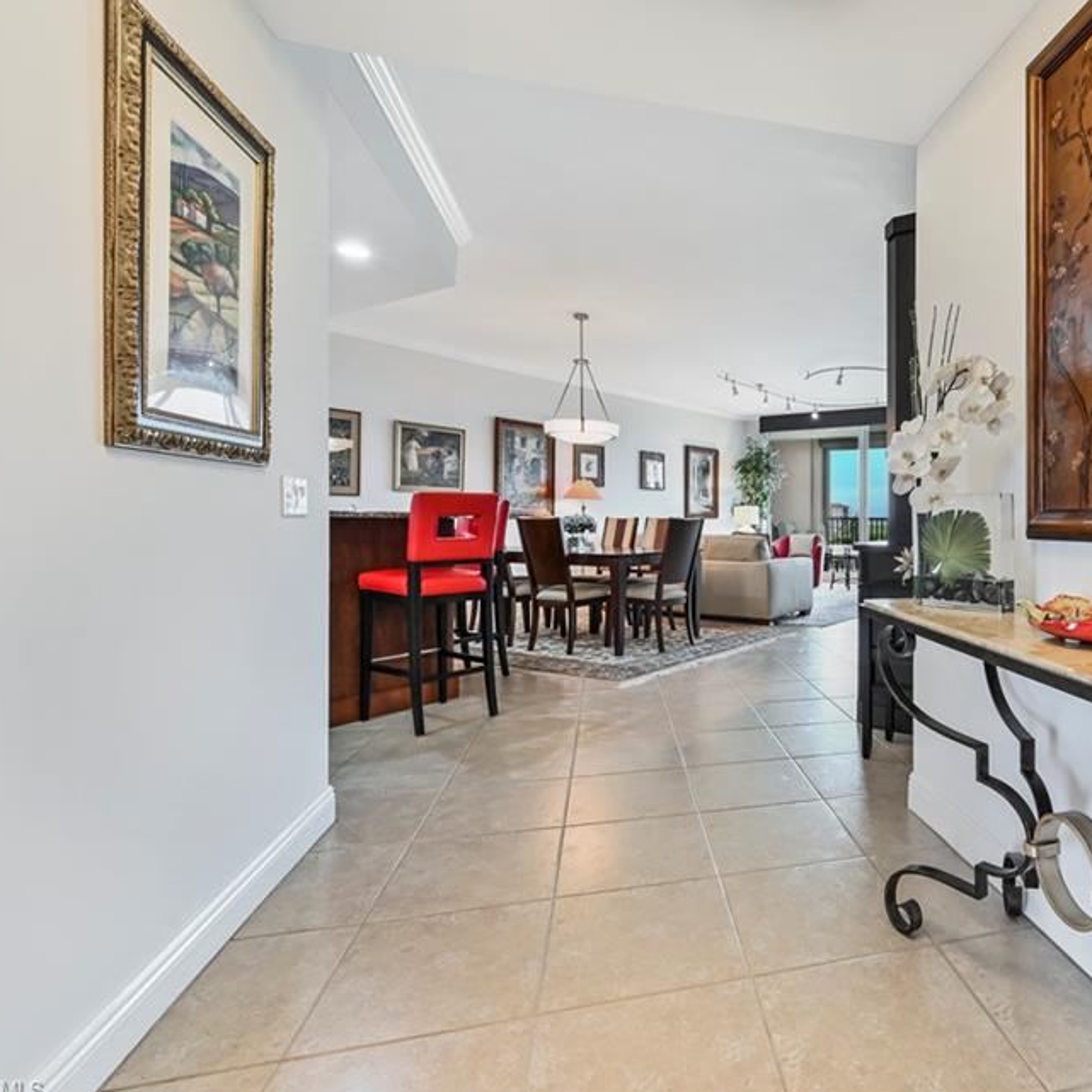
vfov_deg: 77.6
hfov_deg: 73.2
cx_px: 796
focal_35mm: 19
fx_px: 678
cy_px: 524
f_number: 11
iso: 160
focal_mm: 14
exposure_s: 1/1.67
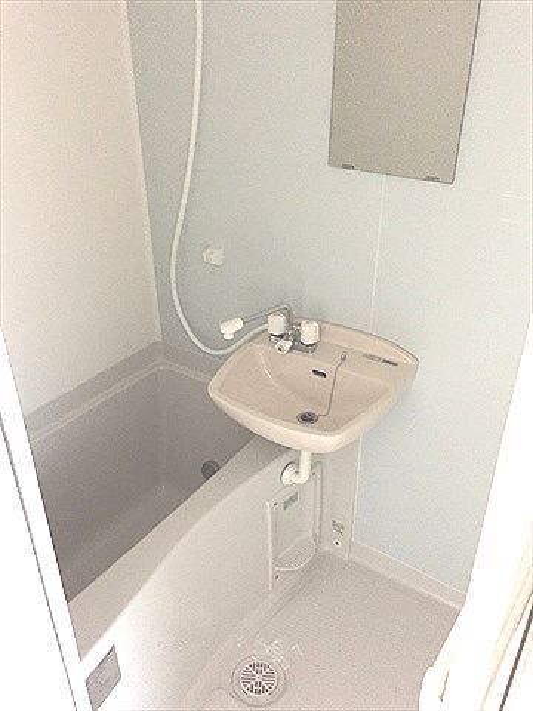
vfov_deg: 61.7
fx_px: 595
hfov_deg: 48.2
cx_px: 266
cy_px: 356
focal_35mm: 29
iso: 640
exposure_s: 1/15
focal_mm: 4.15
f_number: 2.2
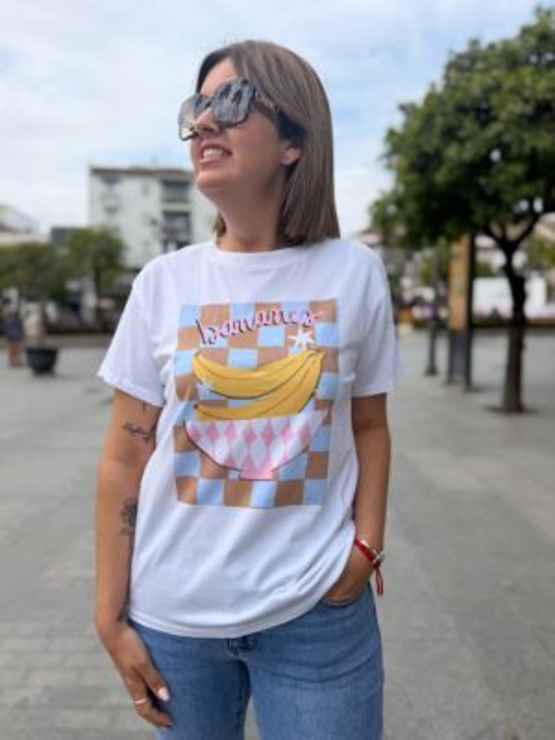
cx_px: 278
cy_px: 370
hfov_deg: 56.8
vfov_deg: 71.6
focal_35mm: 24
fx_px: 513
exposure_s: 1/4405
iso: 80
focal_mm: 6.76
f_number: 1.78
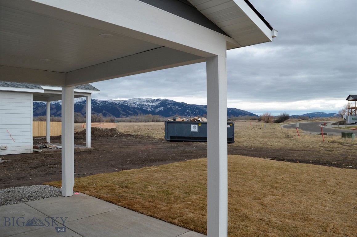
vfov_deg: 47.7
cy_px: 118
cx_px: 178
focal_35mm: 27
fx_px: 267
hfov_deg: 67.5
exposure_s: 1/200
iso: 200
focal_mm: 18
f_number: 7.1
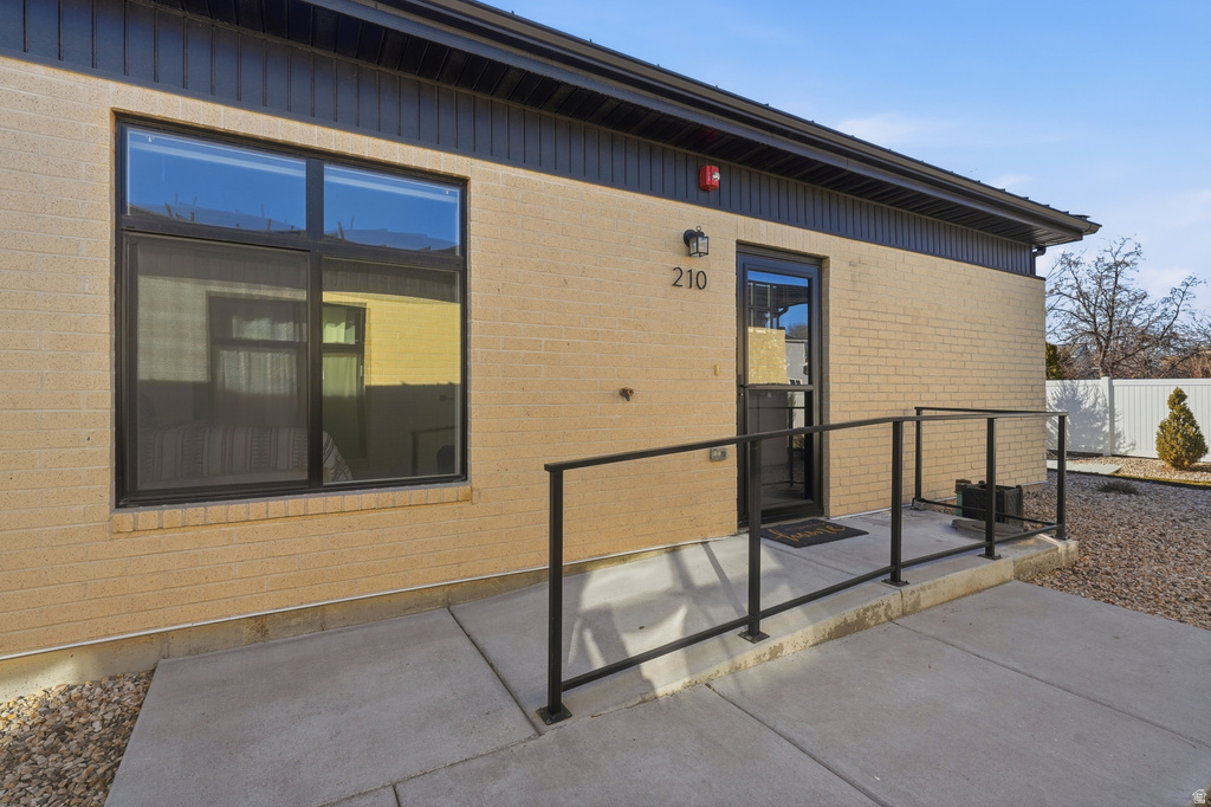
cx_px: 606
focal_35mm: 16
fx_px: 538
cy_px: 404
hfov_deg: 96.8
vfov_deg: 73.7
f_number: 7.1
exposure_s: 1/8000
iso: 800
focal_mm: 16
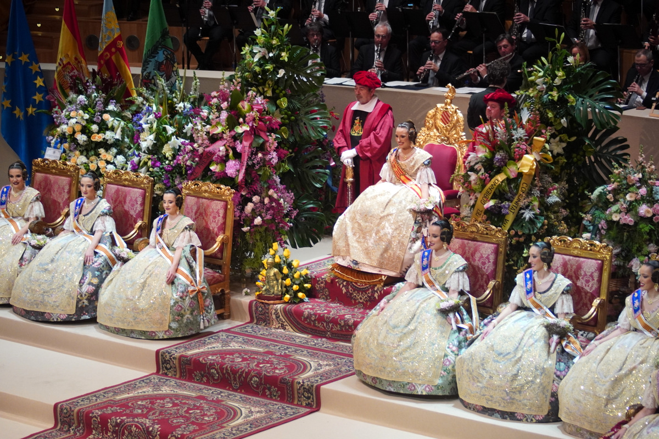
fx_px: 2059
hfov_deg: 18.2
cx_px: 330
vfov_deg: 12.2
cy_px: 220
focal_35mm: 112
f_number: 4.5
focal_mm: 75
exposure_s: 1/125
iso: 1000
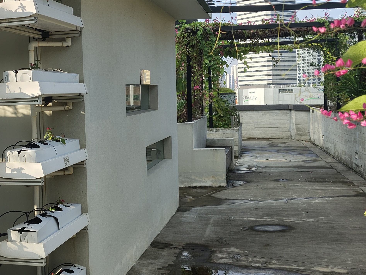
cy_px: 101
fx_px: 550
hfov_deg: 36.4
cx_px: 120
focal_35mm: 52
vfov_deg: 27.9
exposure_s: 1/705
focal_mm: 5.56
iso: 100
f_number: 1.8
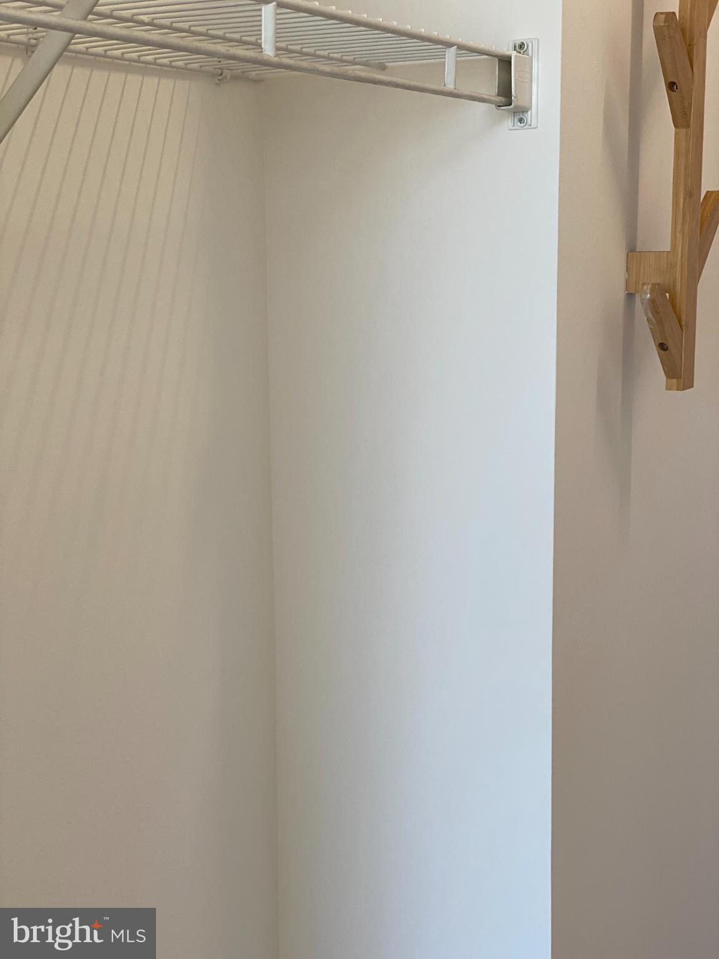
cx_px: 360
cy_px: 480
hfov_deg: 28.0
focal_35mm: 52
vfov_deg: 36.8
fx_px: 1440
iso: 64
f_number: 2
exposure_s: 1/120
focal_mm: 6
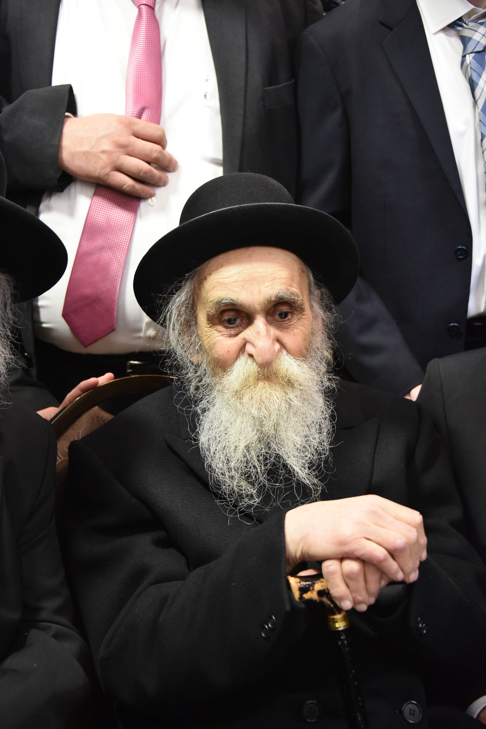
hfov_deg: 19.5
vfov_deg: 28.8
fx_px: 1417
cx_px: 243
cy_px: 364
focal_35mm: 70
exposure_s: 1/40
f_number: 5
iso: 6400
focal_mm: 70
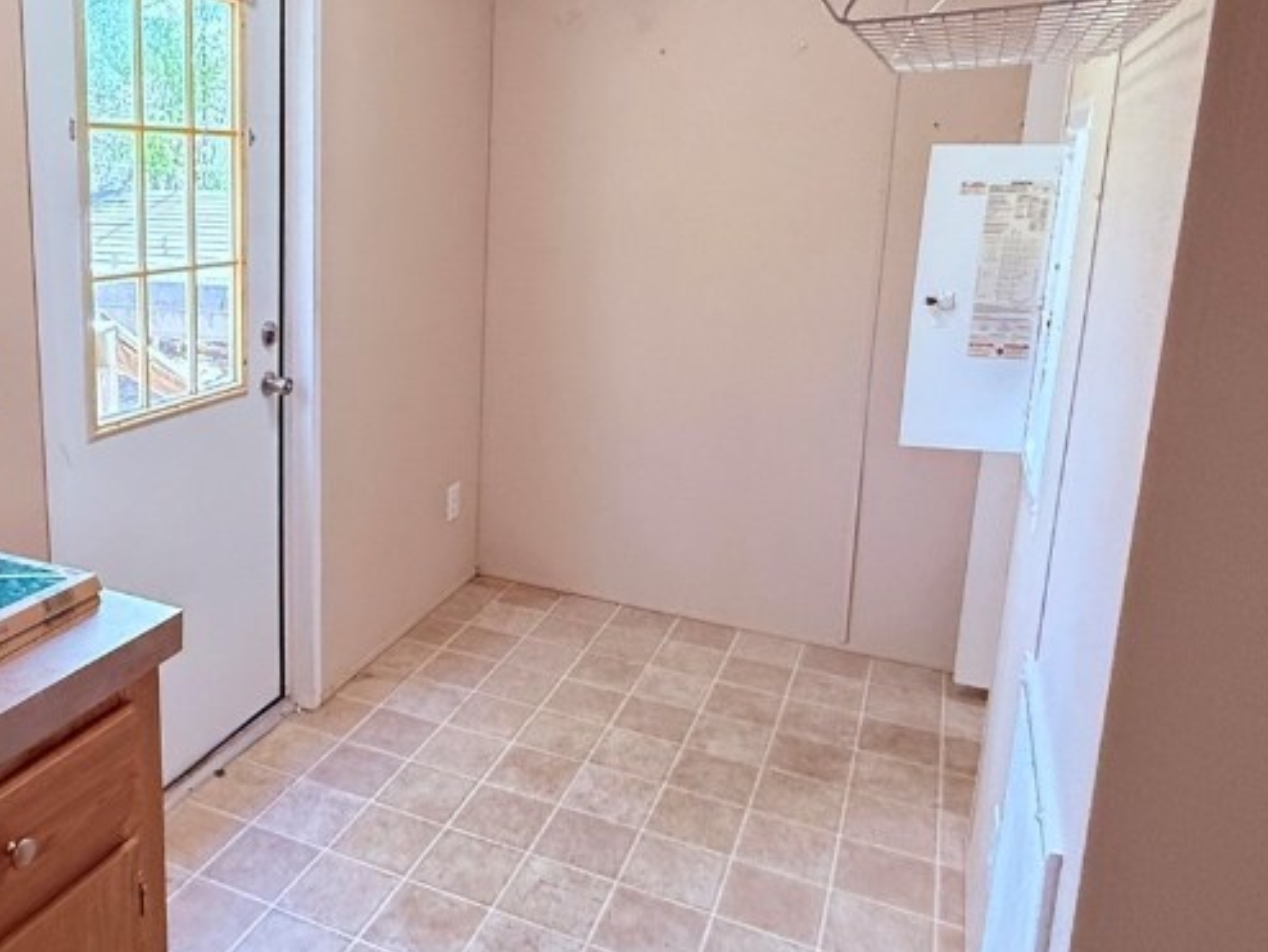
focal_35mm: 29
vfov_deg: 47.8
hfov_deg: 59.5
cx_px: 377
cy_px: 357
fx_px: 1063
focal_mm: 2.22
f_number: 2.2
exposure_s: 1/120
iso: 640
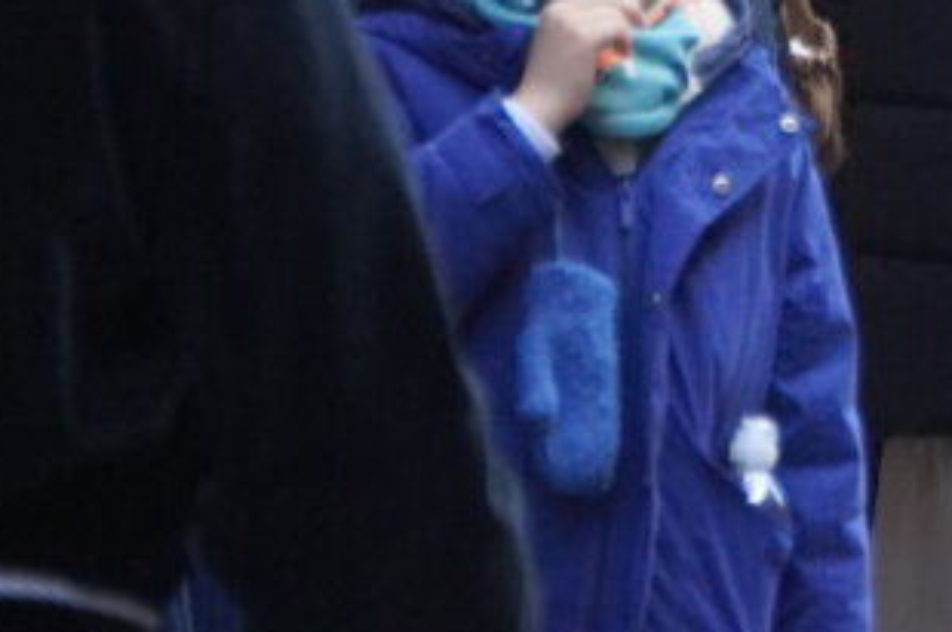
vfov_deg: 1.1
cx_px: 1674
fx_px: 34394
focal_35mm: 1302
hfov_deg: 1.6
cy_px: -541
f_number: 6.3
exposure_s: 1/400
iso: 2500
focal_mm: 210
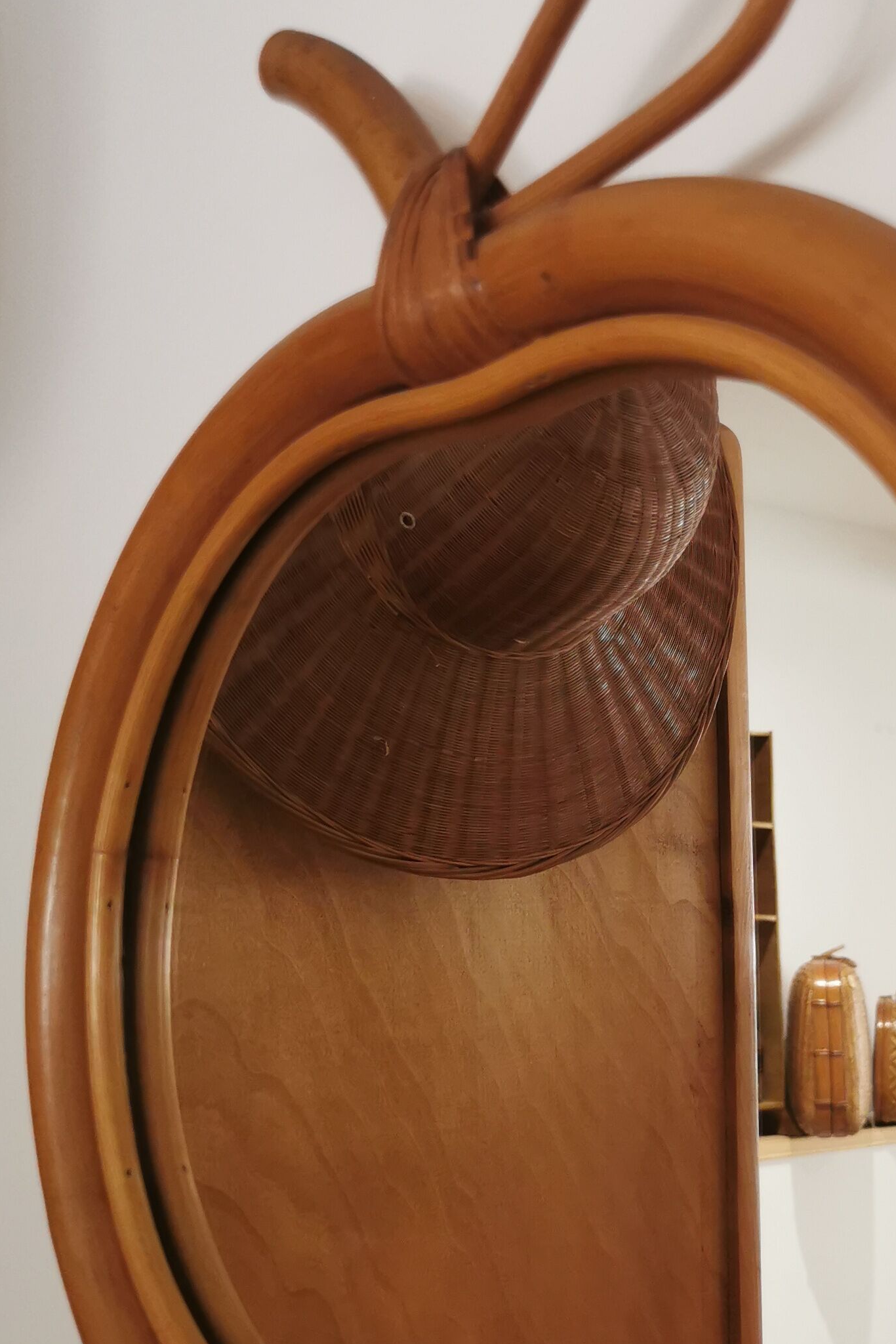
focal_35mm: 50
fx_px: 1867
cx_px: 696
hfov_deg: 26.6
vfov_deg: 39.6
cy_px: 744
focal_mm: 5.58
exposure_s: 1/50
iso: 250
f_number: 1.8
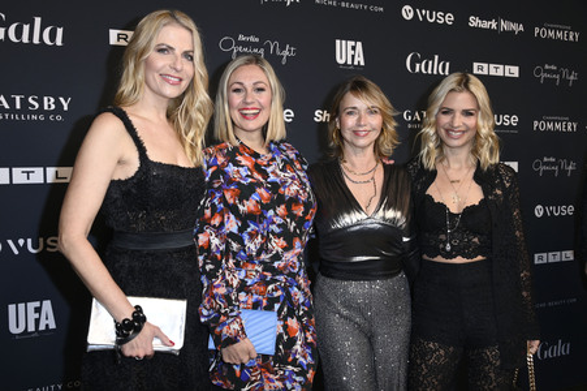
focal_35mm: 35
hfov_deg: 54.5
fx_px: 570
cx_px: 294
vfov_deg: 37.8
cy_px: 196
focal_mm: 35
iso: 640
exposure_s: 1/250
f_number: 5.6
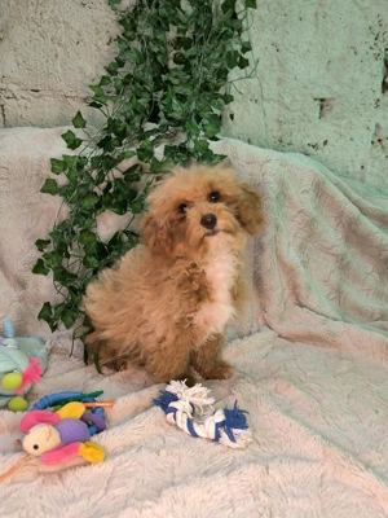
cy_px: 259
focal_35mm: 28
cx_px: 194
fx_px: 418
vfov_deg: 63.4
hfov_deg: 49.7
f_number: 1.9
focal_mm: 6.92
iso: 200
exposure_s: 1/105
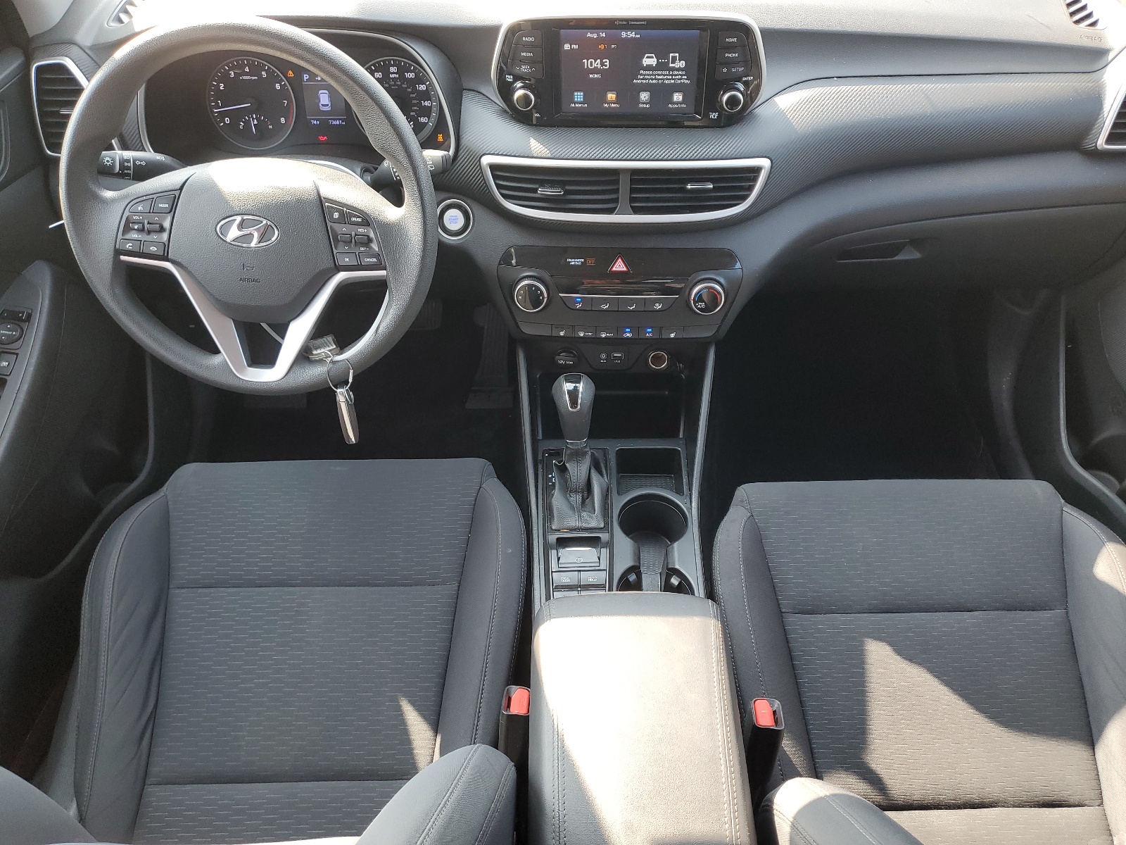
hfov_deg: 67.3
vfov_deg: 53.1
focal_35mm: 26
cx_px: 563
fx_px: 846
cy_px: 422
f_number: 1.5
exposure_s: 1/120
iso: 57
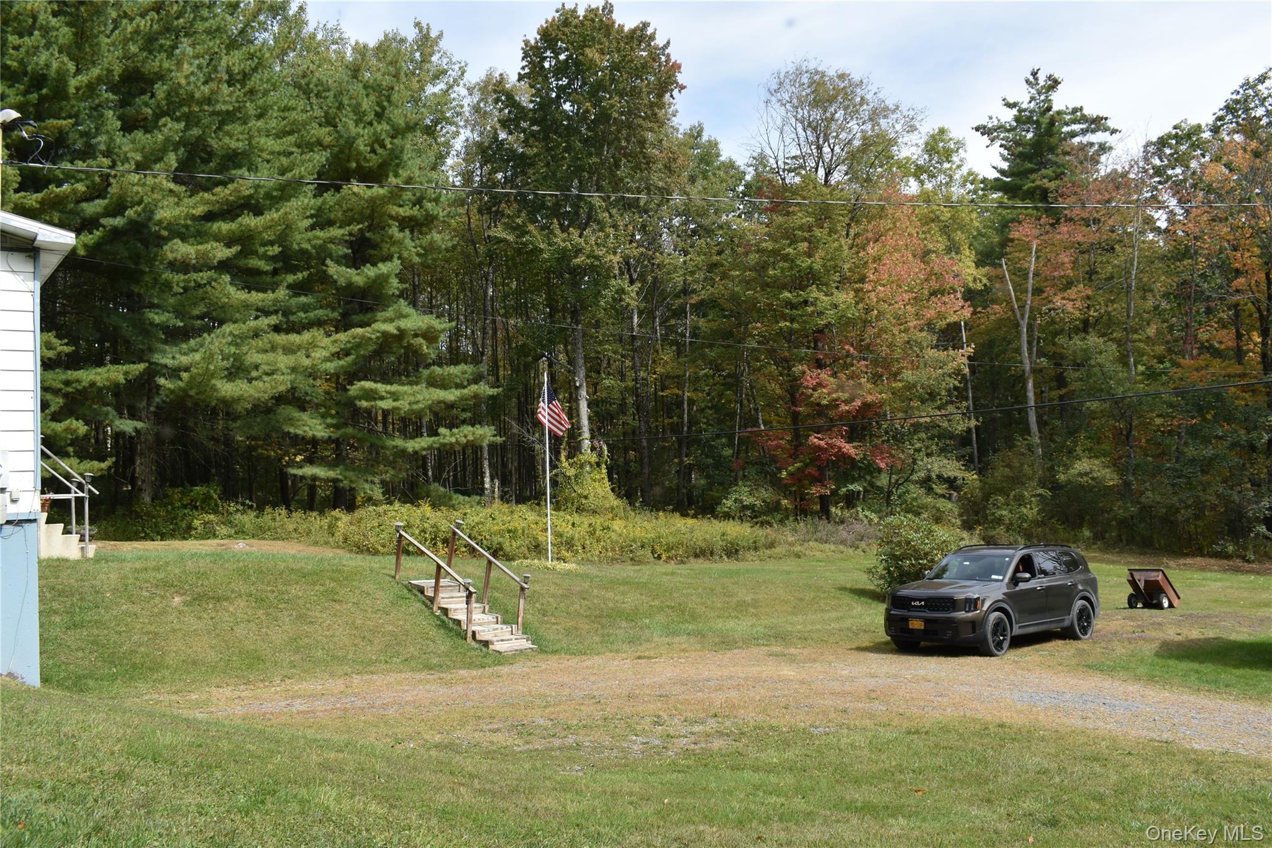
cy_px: 424
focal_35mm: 32
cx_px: 636
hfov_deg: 59.5
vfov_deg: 41.7
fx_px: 1113
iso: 160
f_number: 8
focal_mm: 21
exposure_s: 1/250
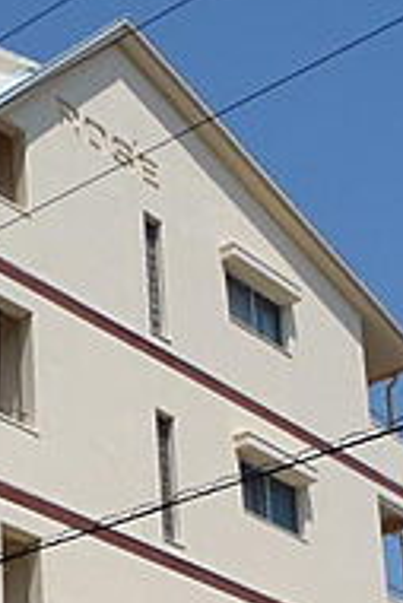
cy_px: 736
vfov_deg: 19.5
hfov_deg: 13.7
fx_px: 1642
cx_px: -38
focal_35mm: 98
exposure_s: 1/125
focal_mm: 5
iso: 80
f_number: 11
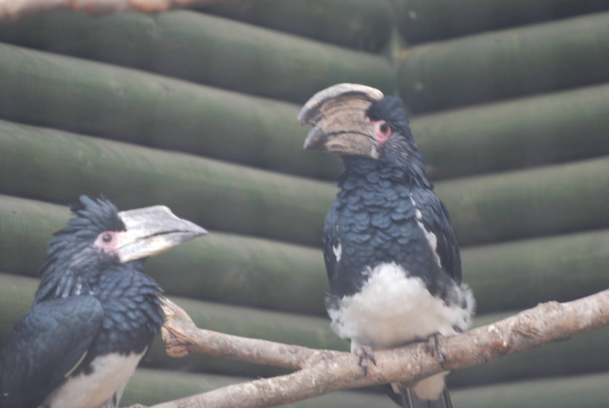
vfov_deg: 4.7
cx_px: 304
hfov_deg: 7.0
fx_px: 4954
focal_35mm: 292
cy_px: 204
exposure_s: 1/100
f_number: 5
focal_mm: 195
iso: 400
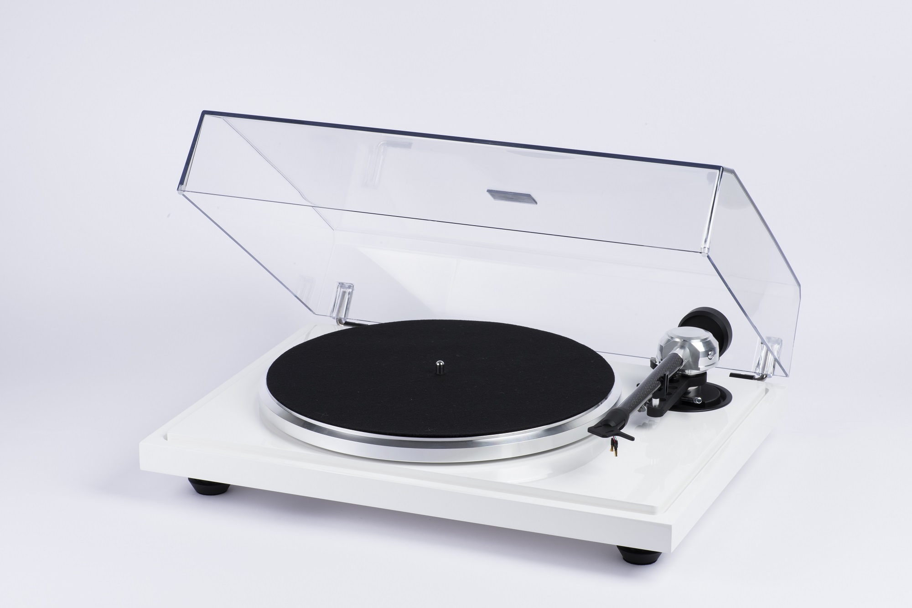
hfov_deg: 19.5
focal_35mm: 105
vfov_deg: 13.0
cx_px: 456
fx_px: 2660
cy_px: 304
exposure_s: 1/125
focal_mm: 105
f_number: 25
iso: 100
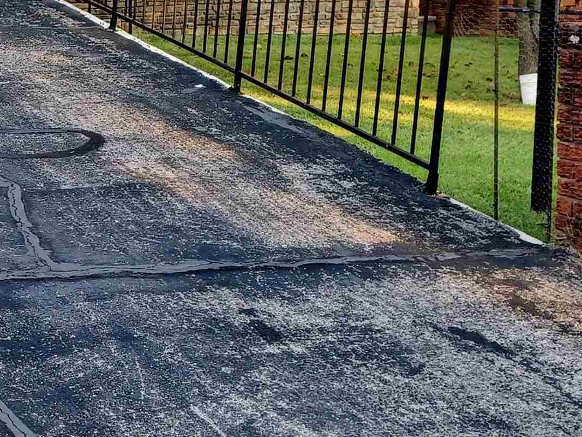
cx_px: -9
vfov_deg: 19.8
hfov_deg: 25.6
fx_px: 1210
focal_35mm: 72
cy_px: 1
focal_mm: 4.6
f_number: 1.8
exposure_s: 1/120
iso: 50
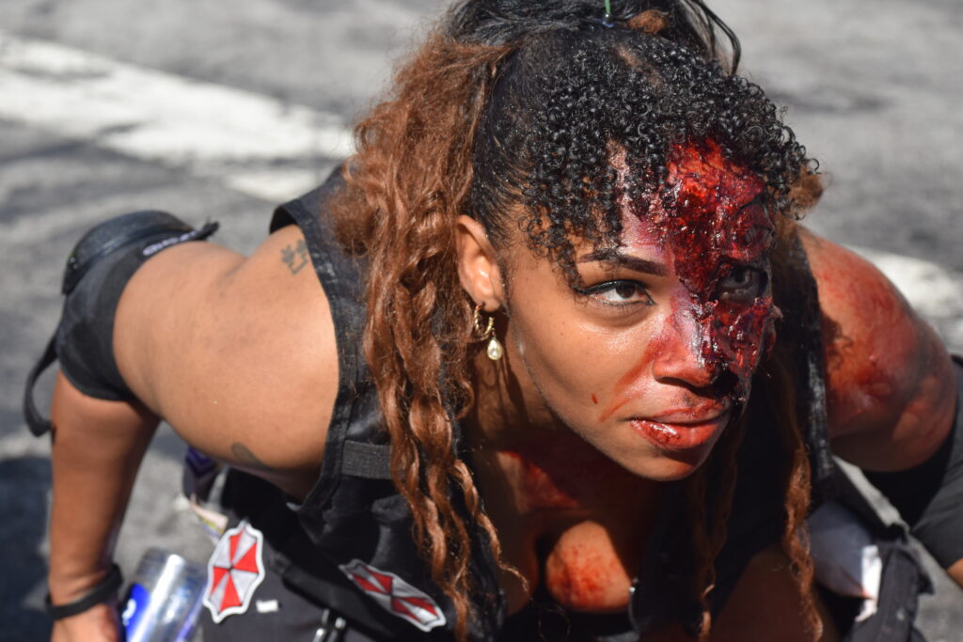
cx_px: 482
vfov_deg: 14.7
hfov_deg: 21.9
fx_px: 2488
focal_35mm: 93
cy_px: 321
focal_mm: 62
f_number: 6.3
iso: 200
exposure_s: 1/640
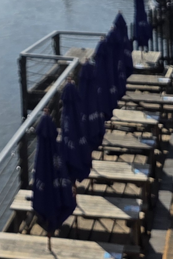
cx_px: -107
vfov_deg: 16.5
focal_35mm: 113
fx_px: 814
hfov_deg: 11.5
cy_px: -133
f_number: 1.8
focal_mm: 5.4
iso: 50
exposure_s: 1/7891
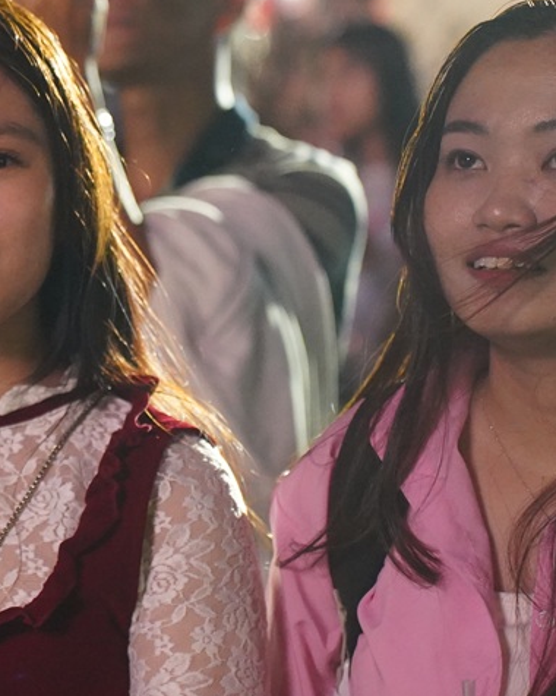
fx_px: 3558
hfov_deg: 8.8
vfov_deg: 11.2
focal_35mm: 173
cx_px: -85
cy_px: 328
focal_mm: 73
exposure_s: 1/80
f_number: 2.8
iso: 10000
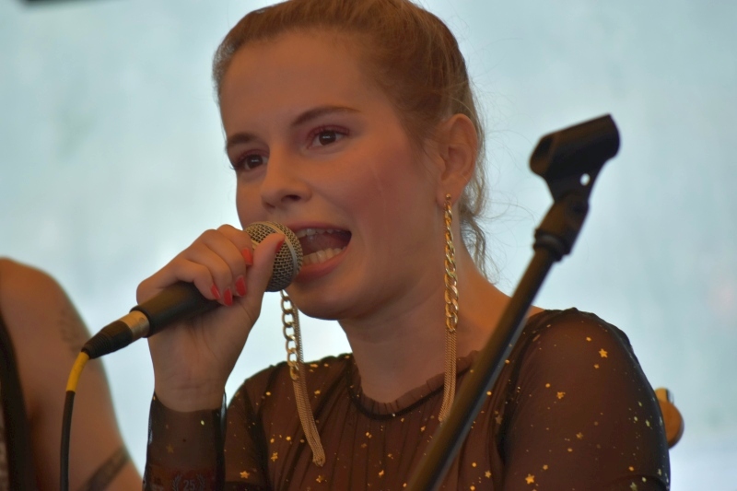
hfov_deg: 6.9
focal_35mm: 300
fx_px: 6140
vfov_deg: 4.6
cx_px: 368
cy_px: 246
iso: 320
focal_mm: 200
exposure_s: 1/125
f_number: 5.6
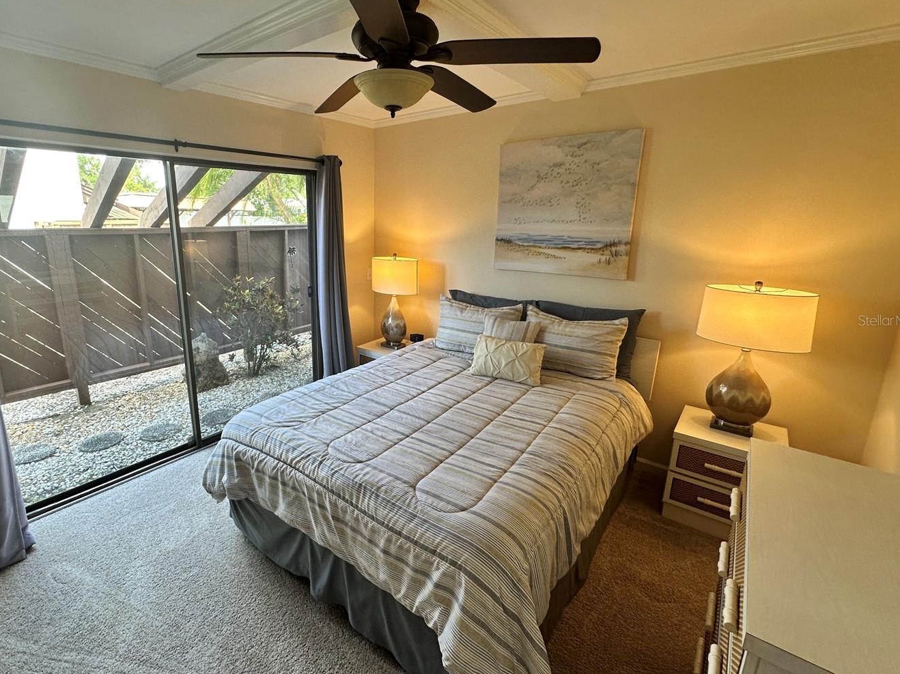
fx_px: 442
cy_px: 320
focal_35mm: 17
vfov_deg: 74.7
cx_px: 376
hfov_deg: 90.3
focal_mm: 2.22
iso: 125
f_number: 2.2
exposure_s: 1/120
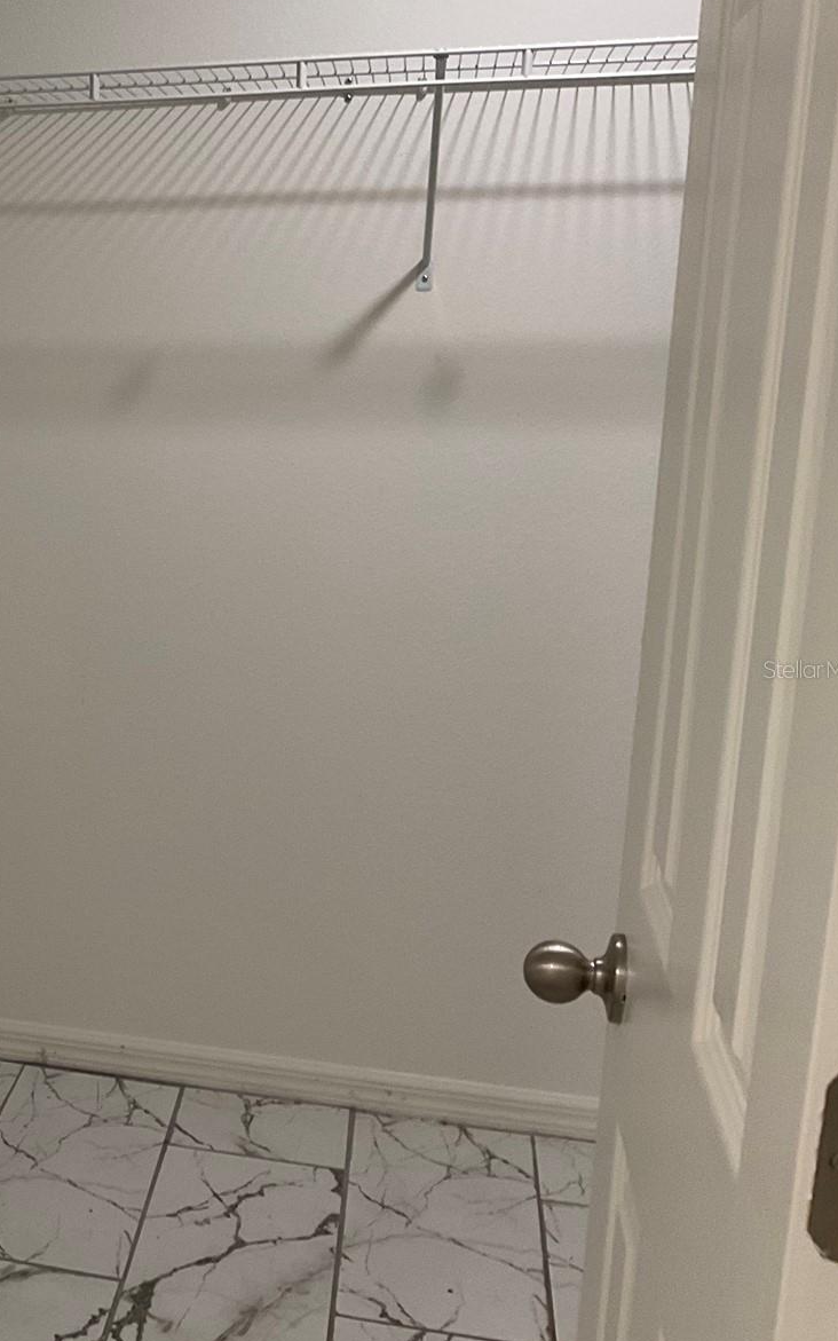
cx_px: -45
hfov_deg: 28.2
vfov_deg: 47.2
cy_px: 669
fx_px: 1535
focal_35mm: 42
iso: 100
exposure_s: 1/60
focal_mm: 3
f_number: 1.8
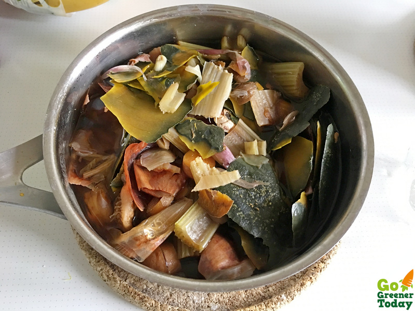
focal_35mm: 29
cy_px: 156
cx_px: 208
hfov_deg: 61.7
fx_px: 348
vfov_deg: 48.2
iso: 100
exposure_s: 1/10
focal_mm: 4.15
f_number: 2.2
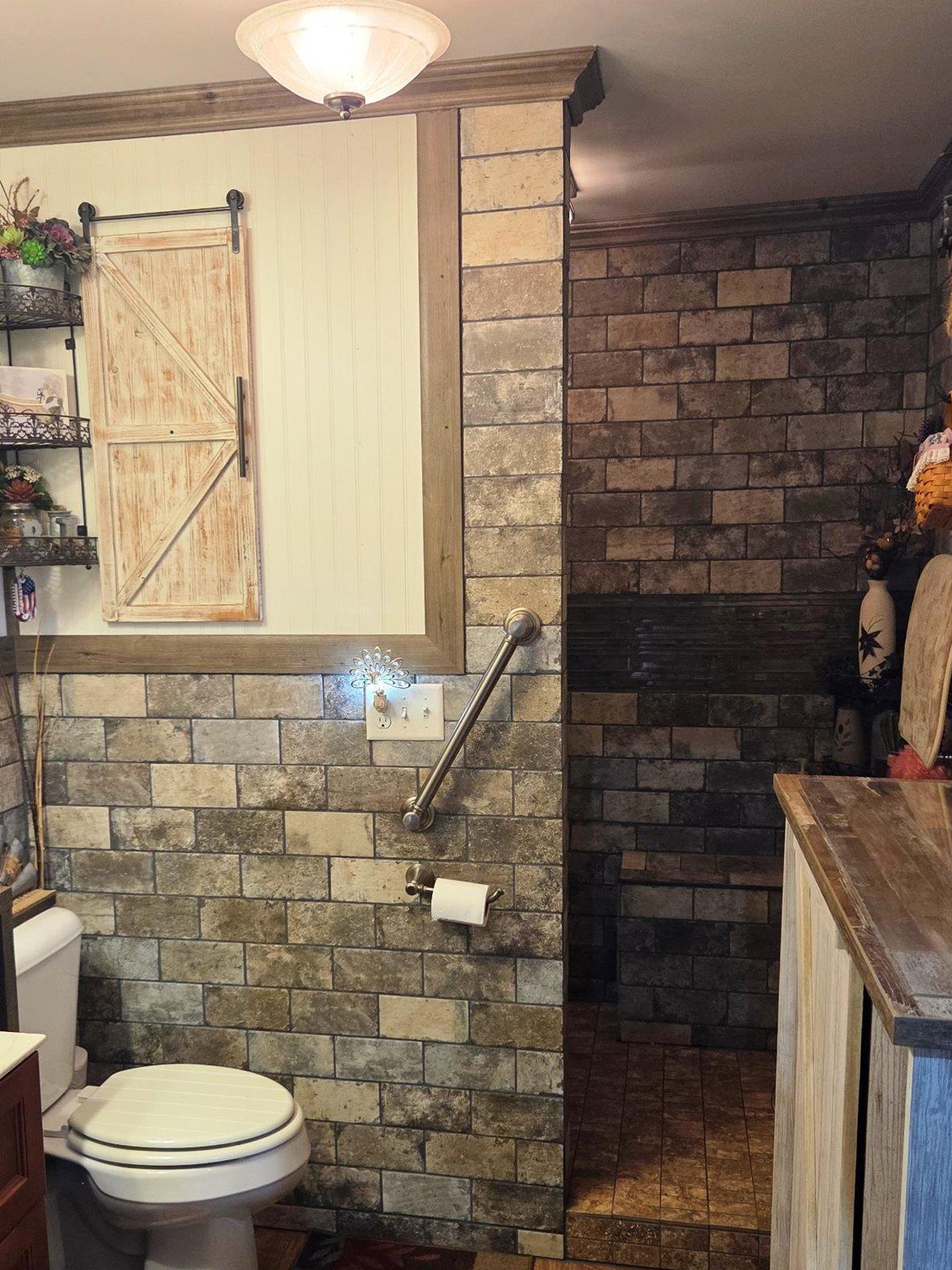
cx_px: 412
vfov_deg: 55.2
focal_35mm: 33
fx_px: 1210
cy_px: 709
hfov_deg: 42.8
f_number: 1.8
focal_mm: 5.4
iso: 250
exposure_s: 1/120
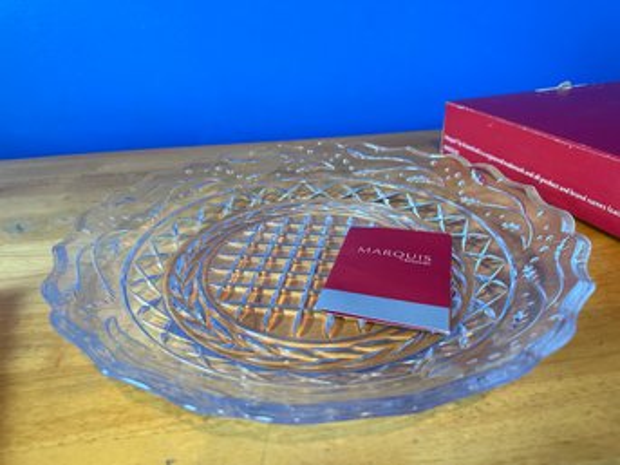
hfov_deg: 71.6
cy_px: 232
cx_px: 310
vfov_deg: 56.8
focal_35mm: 24
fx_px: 430
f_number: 1.78
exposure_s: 1/60
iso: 320
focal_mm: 6.86
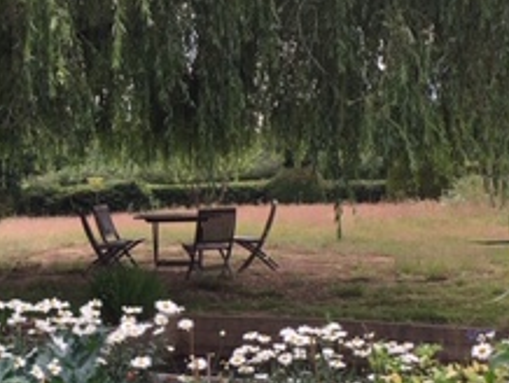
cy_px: 255
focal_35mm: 85
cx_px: 121
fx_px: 1251
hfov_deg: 22.8
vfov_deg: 17.4
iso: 25
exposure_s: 1/450
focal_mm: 4.15
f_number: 2.2
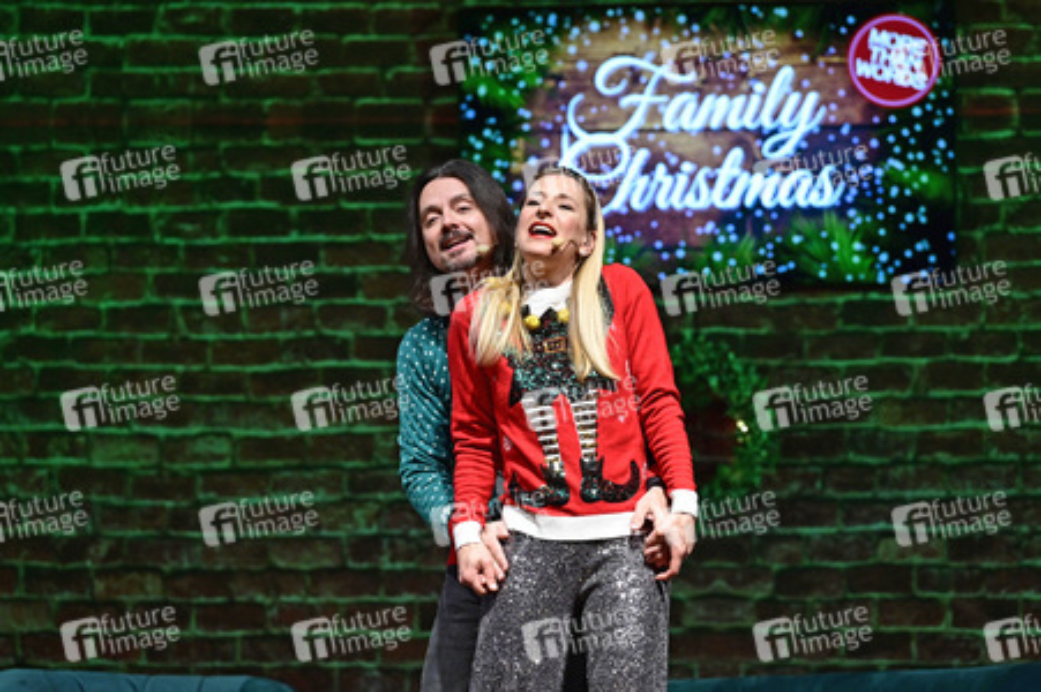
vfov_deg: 6.9
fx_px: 5779
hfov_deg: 10.3
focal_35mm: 200
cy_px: 346
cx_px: 520
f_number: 4.5
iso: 3200
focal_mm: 200
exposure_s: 1/400
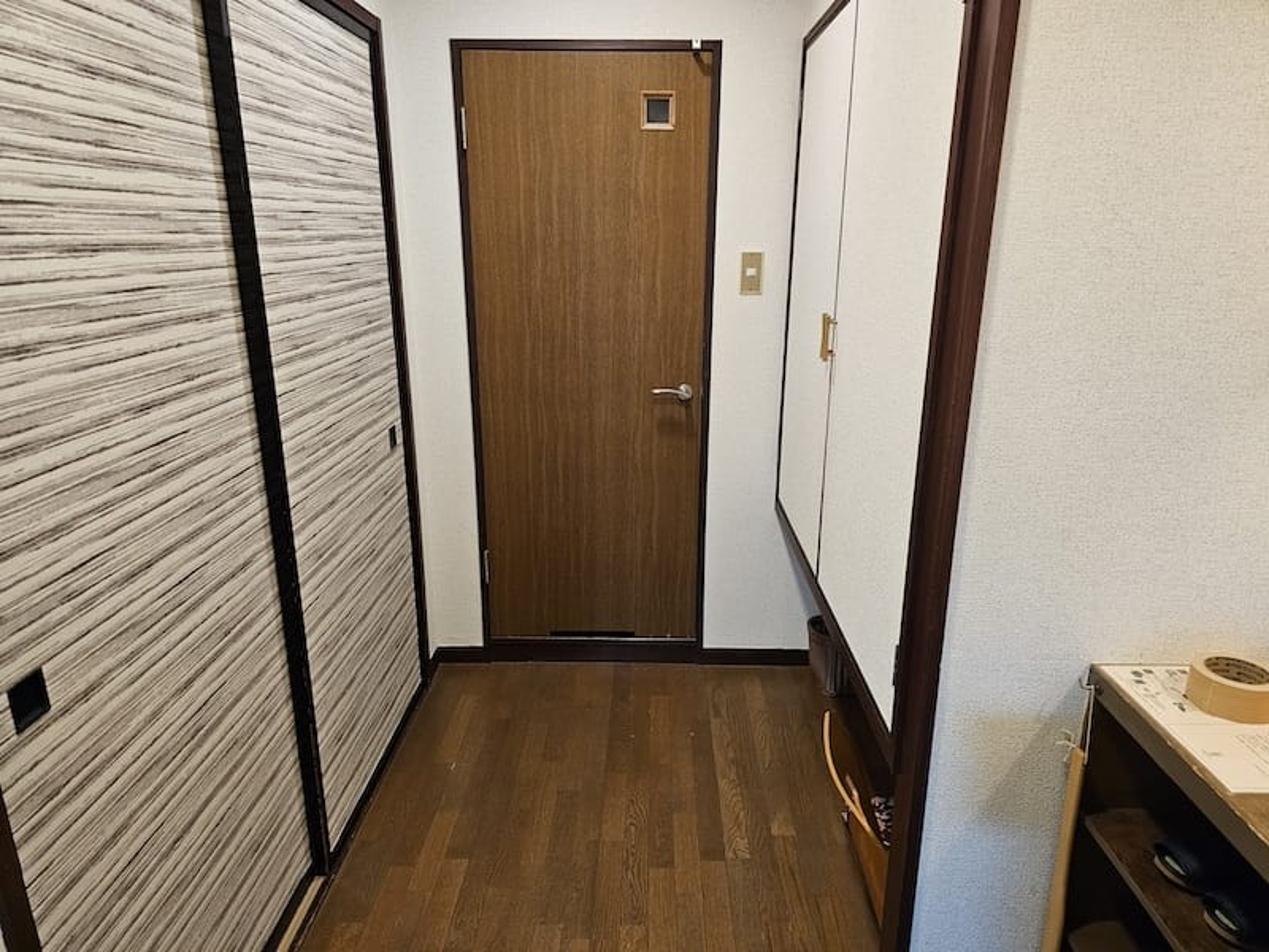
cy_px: 476
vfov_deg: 58.9
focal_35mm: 23
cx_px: 634
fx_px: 843
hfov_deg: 73.9
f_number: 1.7
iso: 640
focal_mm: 6.3
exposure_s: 1/50
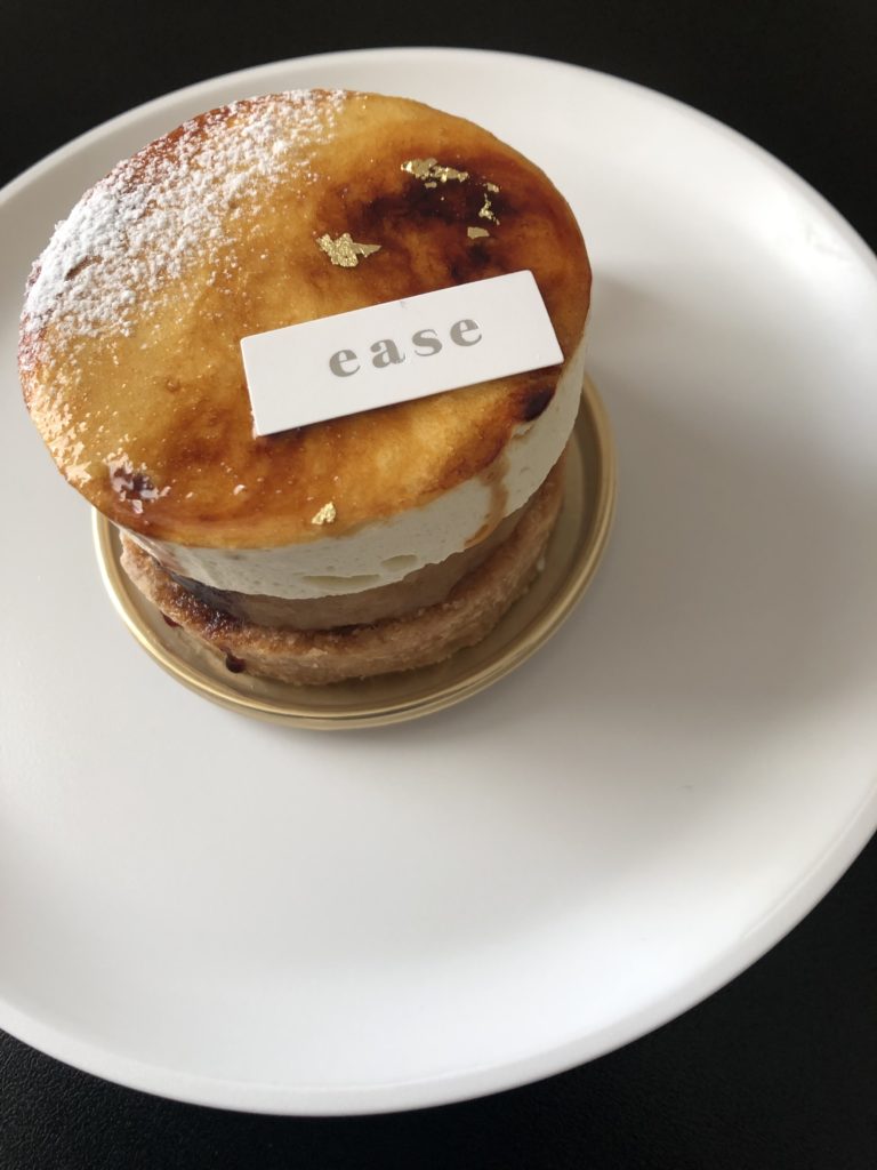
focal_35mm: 28
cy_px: 585
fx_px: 946
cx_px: 438
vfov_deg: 63.4
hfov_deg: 49.7
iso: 25
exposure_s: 1/30
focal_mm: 3.99
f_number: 1.8
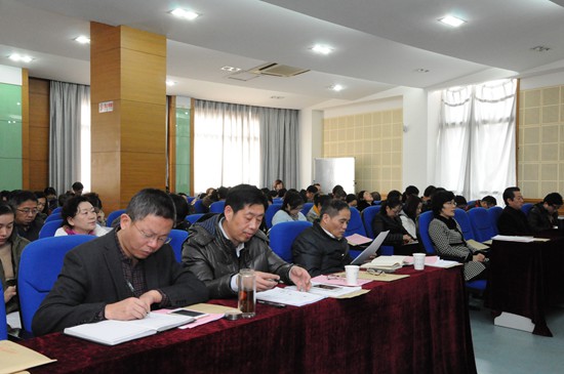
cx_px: 282
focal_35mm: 36
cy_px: 187
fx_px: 563
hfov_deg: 53.2
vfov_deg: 36.8
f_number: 8
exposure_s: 1/80
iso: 3200
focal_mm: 24
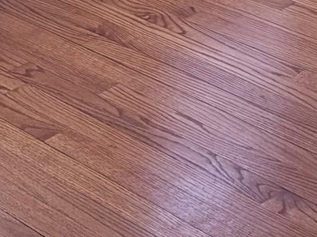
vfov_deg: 10.9
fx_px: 1126
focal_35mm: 123
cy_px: -258
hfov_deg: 15.9
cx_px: 236
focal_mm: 6.76
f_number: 1.78
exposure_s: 1/60
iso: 400
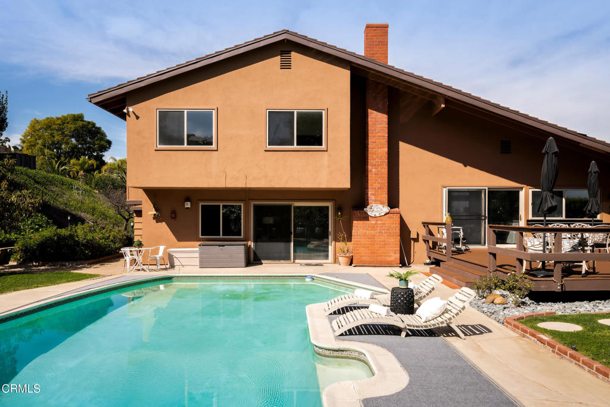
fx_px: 407
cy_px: 204
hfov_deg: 73.7
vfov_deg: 53.1
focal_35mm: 24
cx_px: 305
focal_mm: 24
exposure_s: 1/250
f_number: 10
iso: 64
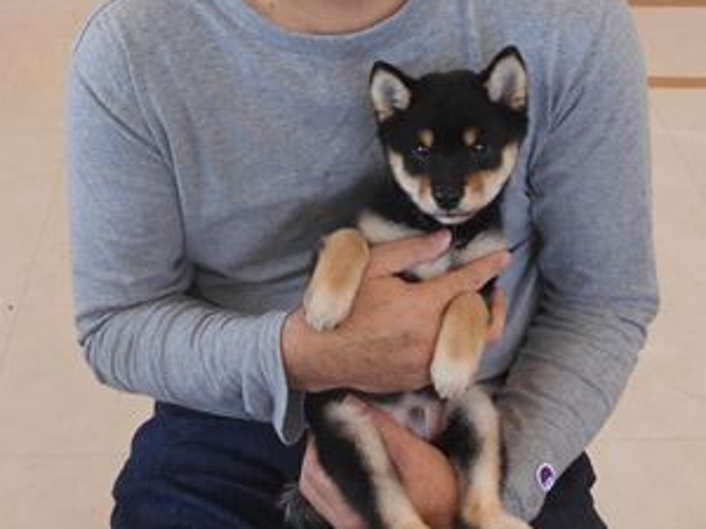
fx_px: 1061
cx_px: 346
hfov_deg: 36.8
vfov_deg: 27.1
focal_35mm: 52
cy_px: 54
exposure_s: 1/60
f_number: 3.2
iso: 80
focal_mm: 4.6
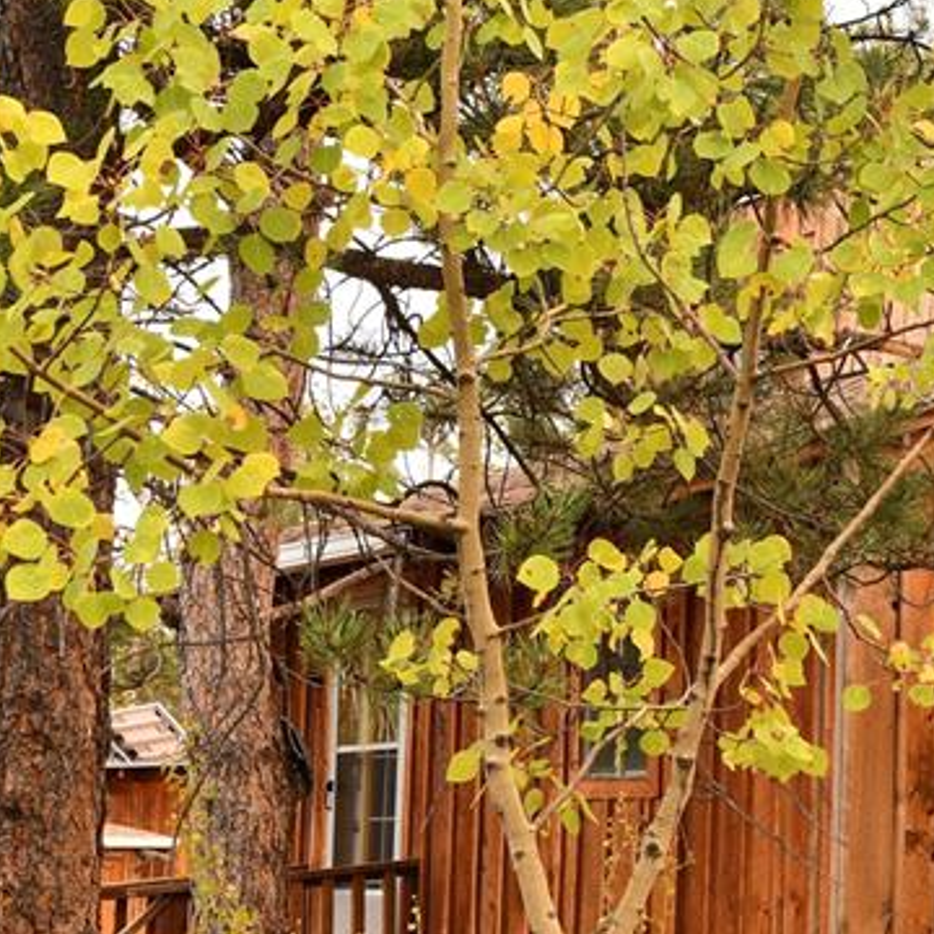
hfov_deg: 18.4
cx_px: 1256
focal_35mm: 87
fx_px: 2656
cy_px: 700
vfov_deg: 19.8
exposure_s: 1/40
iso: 280
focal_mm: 24
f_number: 9
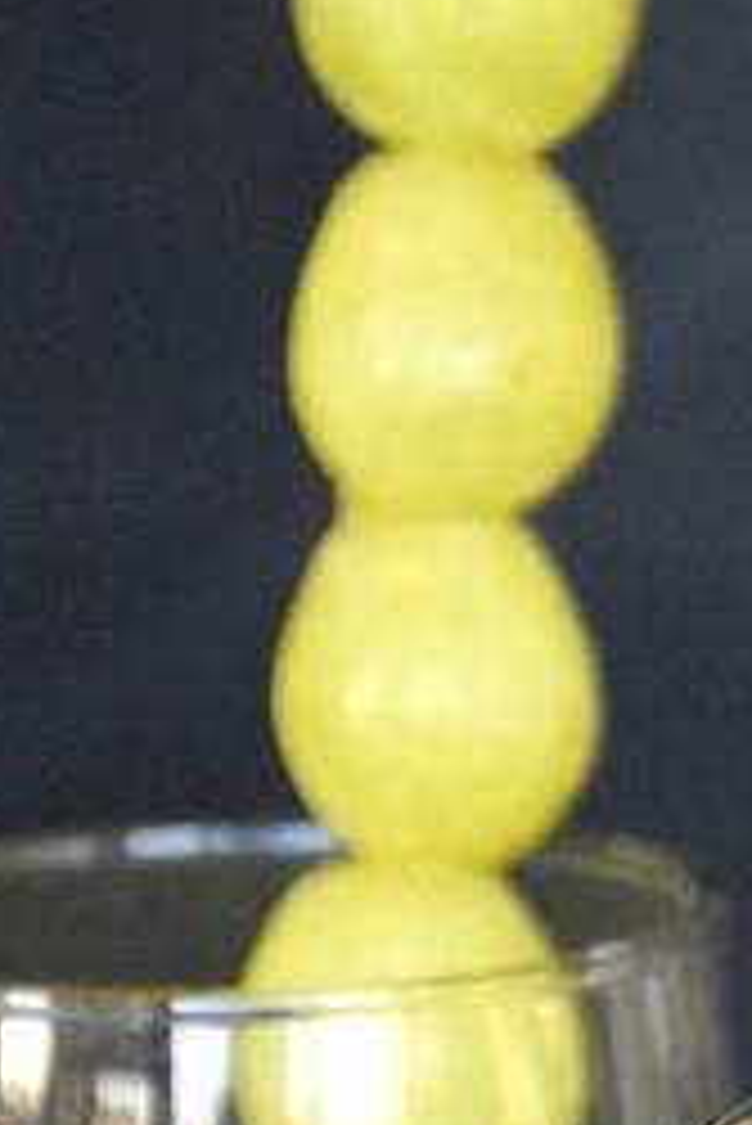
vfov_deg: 4.5
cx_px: 1146
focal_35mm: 461
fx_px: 14425
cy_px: 756
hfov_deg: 3.0
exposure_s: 1/250
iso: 2500
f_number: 5.3
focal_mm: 75
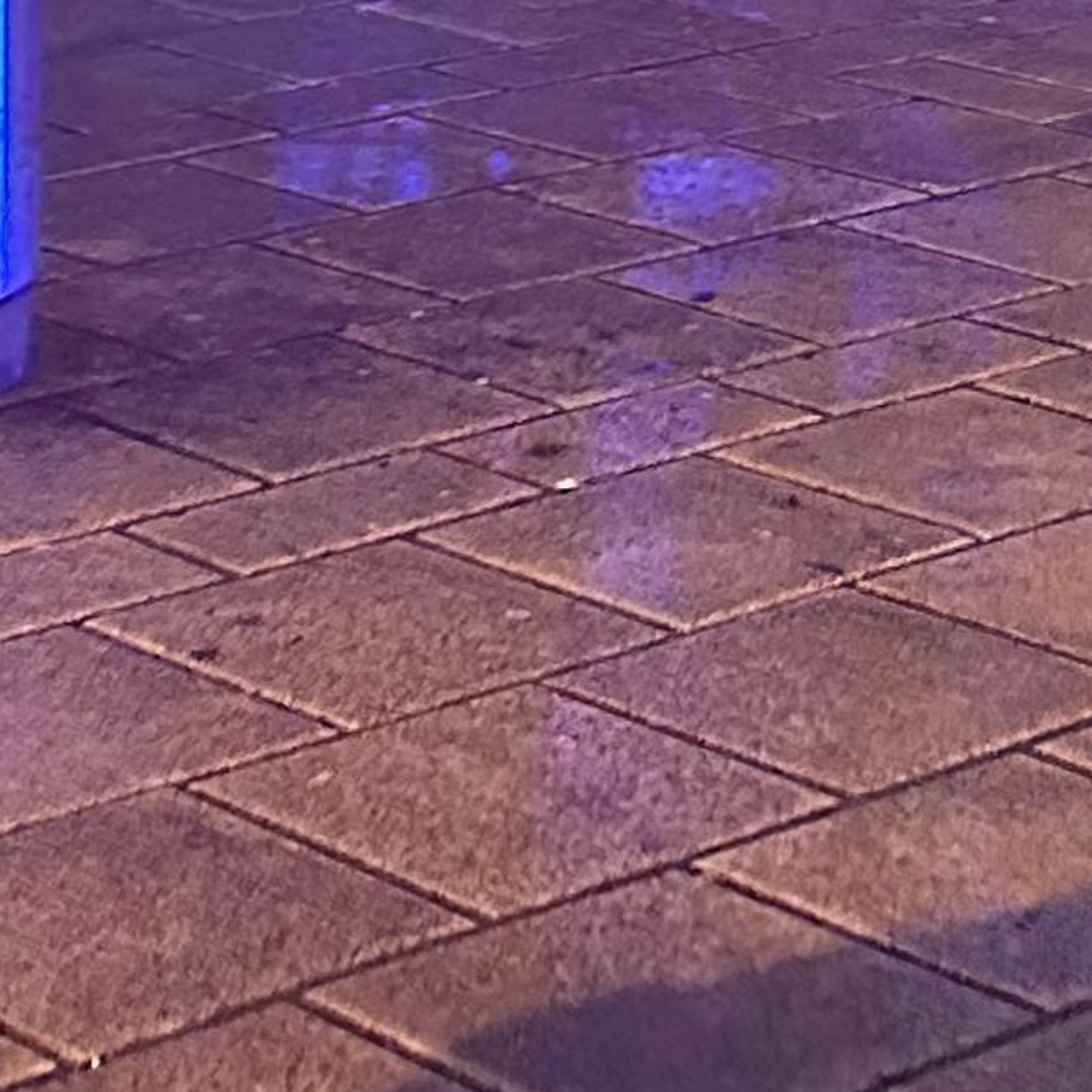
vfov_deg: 10.9
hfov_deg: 13.0
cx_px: 367
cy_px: -1596
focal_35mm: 134
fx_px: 4783
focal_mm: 6.86
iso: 640
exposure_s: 1/33
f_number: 1.78
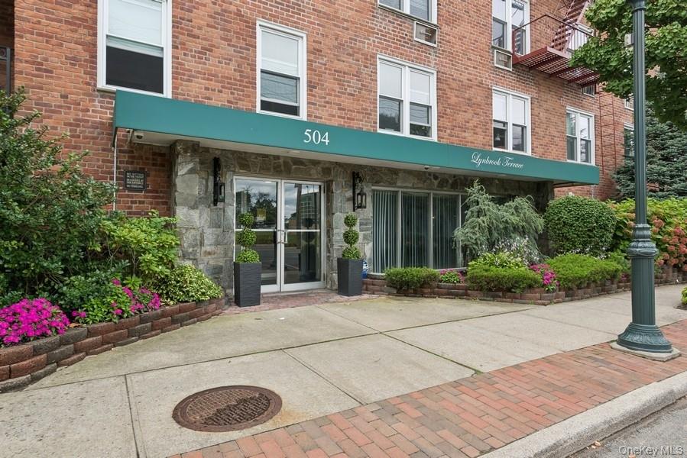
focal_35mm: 21
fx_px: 401
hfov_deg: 81.2
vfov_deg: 59.5
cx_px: 344
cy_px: 229
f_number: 11
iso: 100
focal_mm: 21
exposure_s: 1/25
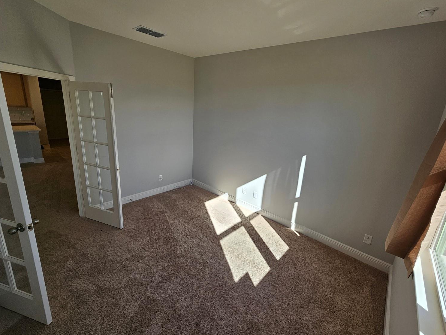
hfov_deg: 101.9
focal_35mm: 14
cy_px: 158
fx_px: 180
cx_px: 237
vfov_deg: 85.6
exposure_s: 1/359
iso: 50
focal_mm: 2.2
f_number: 2.2
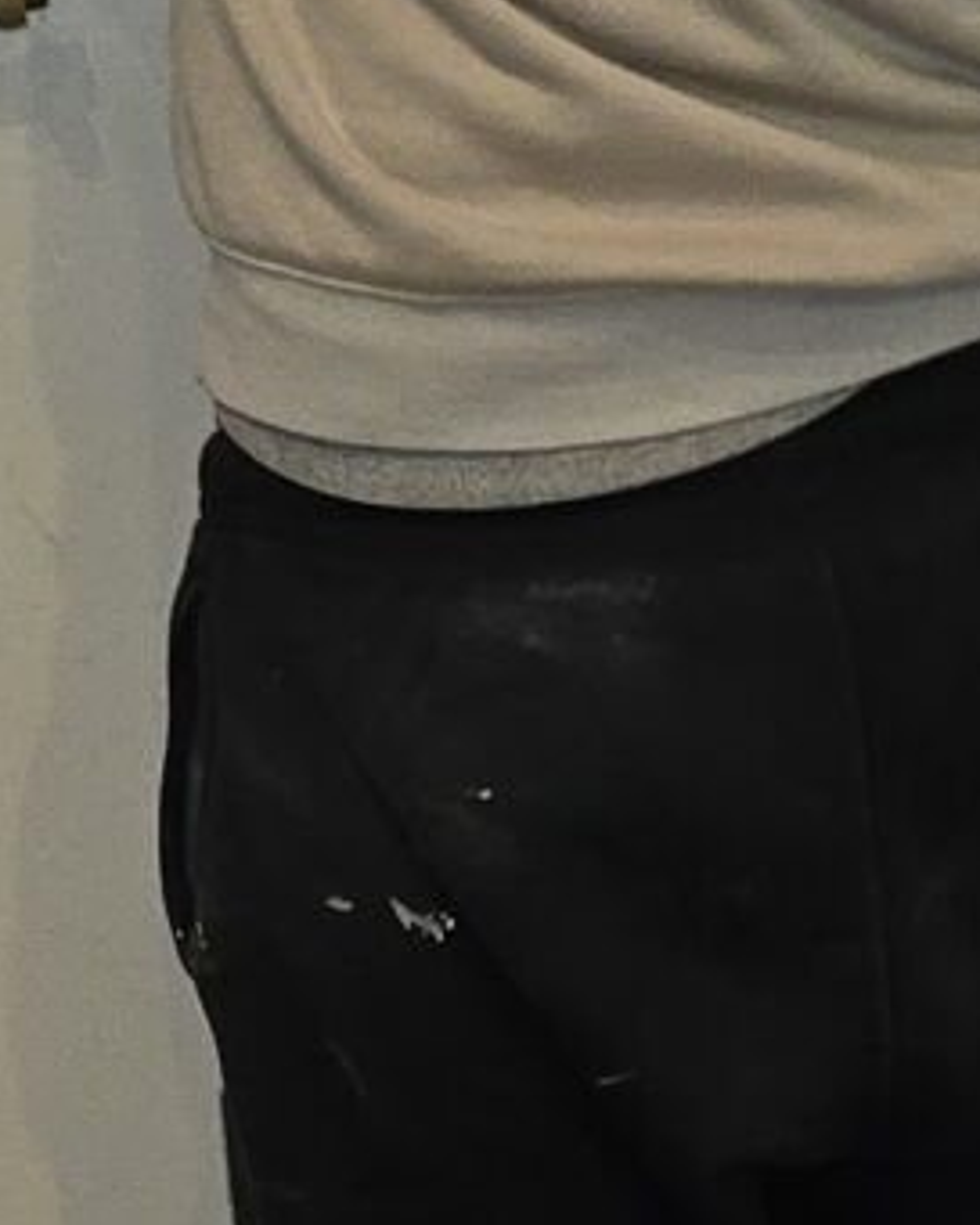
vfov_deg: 10.7
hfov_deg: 9.1
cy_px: -1009
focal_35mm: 169
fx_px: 6127
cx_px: 313
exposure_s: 1/25
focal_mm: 6.3
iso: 125
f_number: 1.7
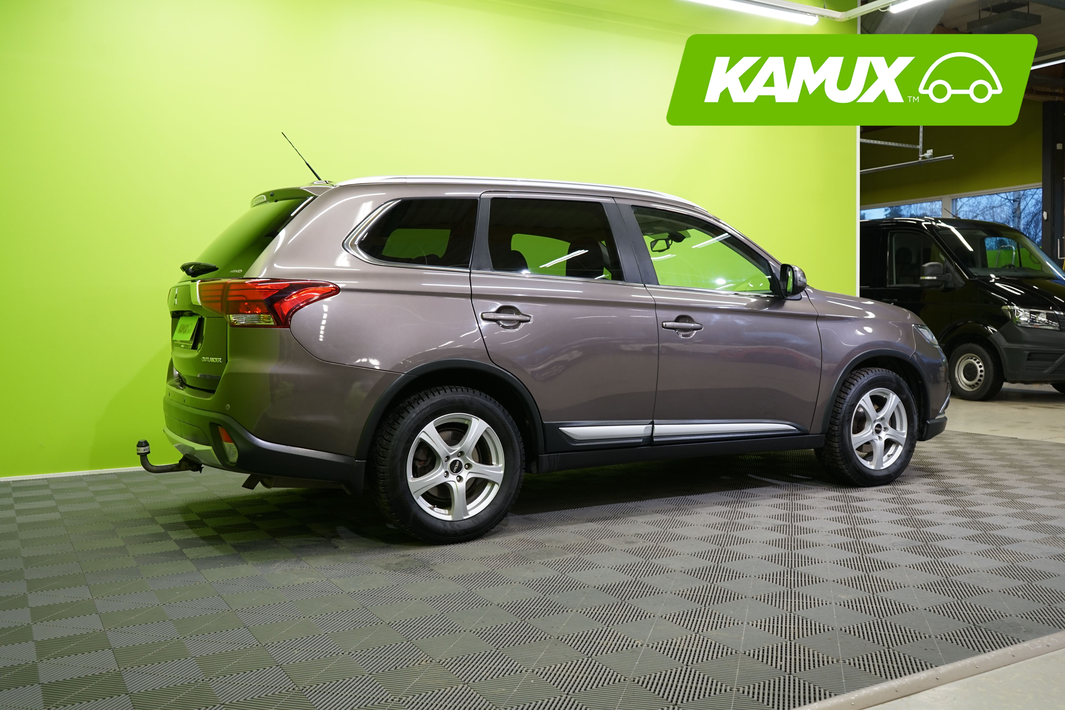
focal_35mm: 31
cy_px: 355
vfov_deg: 42.3
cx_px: 532
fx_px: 917
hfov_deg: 60.3
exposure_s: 1/30
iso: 640
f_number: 5
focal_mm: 31
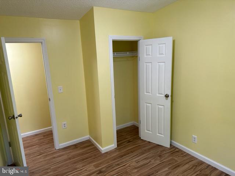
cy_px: 88
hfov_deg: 71.6
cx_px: 118
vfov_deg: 56.8
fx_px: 163
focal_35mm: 24
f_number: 1.78
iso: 125
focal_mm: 6.86
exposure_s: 1/120
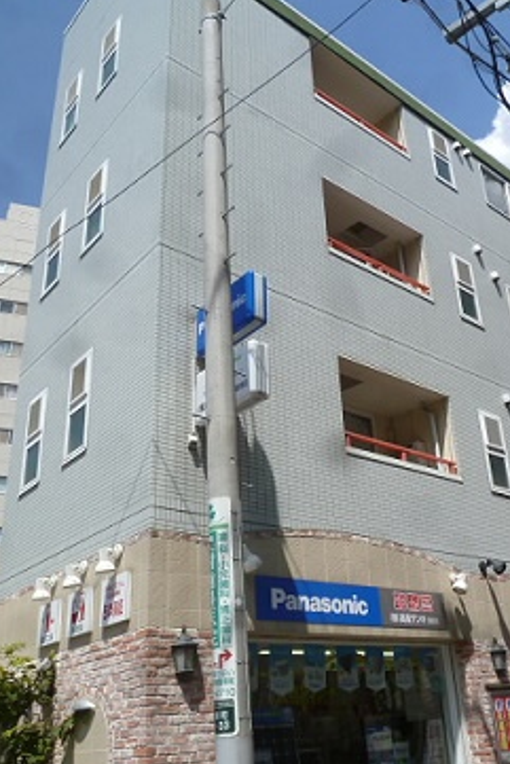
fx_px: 722
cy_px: 383
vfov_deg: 55.8
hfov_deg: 38.5
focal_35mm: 34
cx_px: 334
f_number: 4.5
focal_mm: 4.3
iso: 80
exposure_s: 1/500
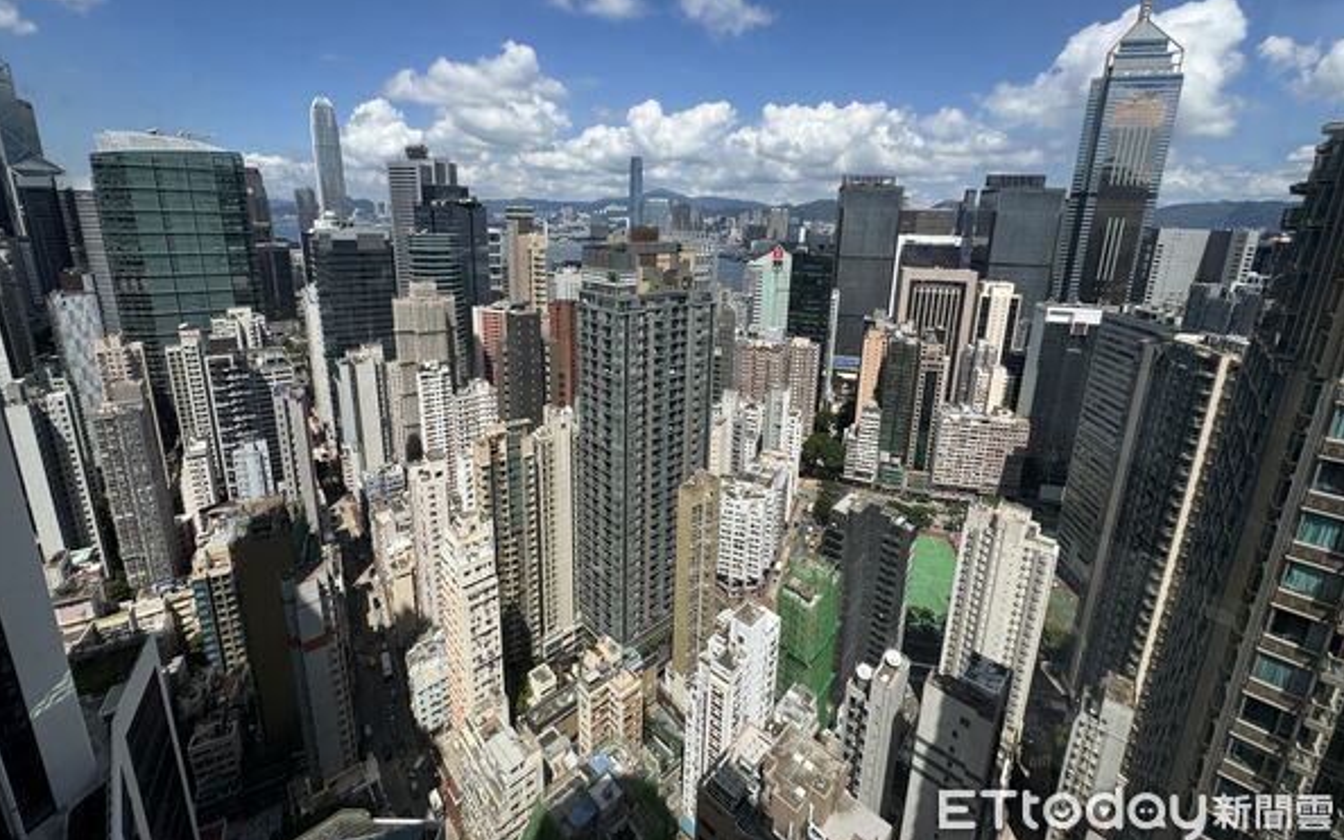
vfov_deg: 74.1
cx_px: 672
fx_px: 549
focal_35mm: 15
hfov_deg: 101.5
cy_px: 346
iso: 50
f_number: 2.2
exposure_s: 1/2770
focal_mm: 2.22
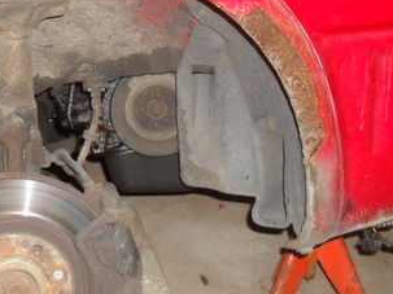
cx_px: 32
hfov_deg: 25.4
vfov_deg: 19.6
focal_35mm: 74
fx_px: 840
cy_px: 35
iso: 200
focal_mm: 6.3
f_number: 3.2
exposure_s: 1/45
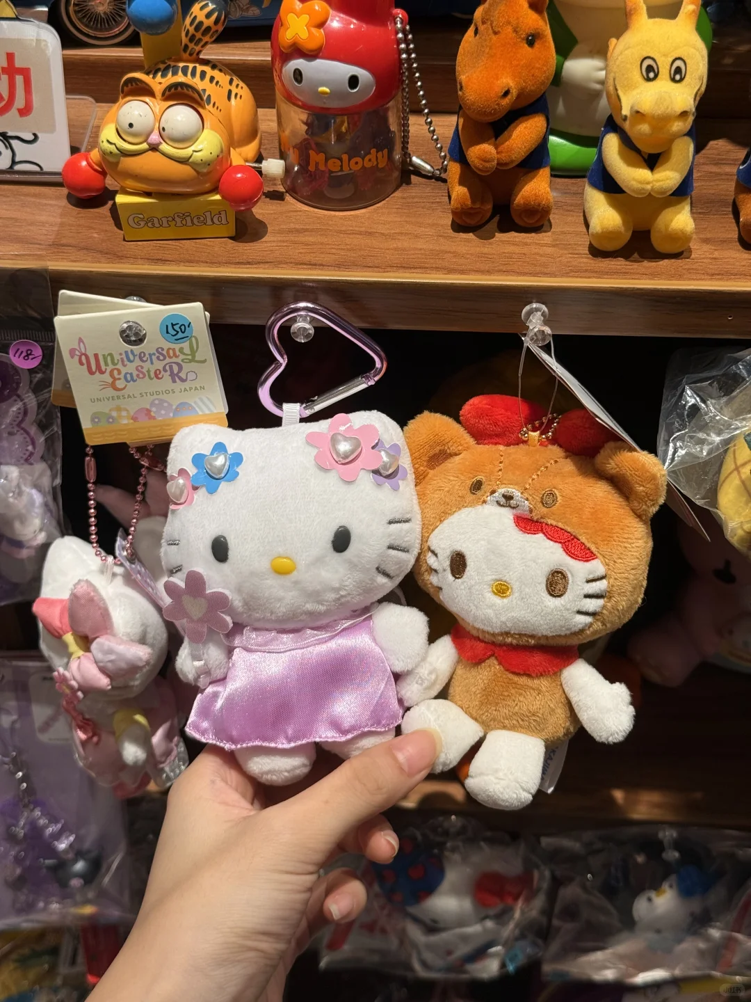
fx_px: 1388
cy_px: 501
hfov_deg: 30.3
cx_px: 376
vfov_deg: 39.7
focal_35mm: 48
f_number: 1.78
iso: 50
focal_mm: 6.76
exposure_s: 1/50
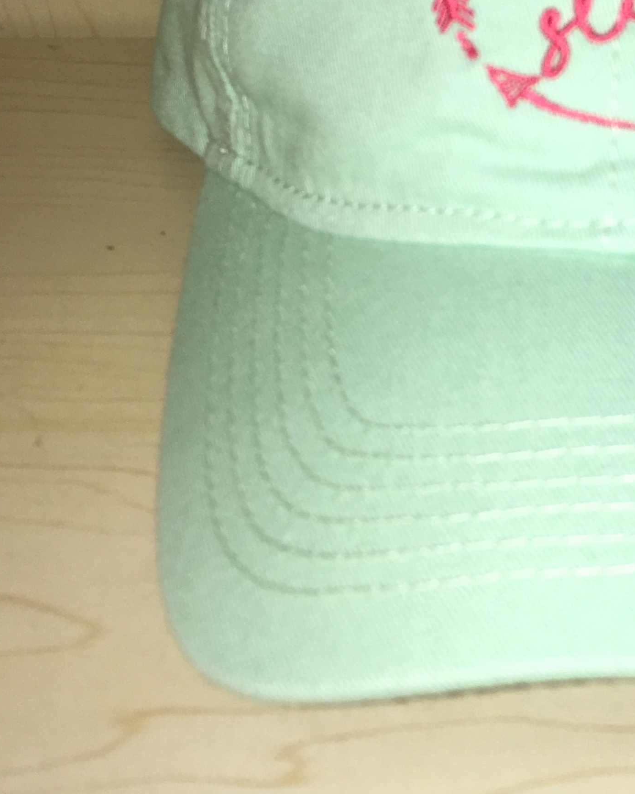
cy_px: 170
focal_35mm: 64
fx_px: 1504
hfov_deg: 22.8
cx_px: 653
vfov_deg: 29.0
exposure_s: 1/72
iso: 25
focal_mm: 4.15
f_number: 2.2
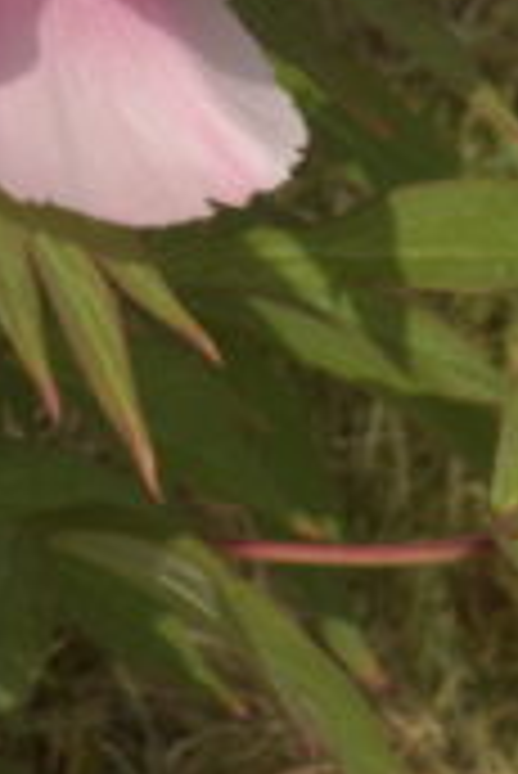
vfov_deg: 3.8
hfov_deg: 2.6
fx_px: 11504
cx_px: -14
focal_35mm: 534
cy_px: -180
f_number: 22
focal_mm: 85
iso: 250
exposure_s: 1/125
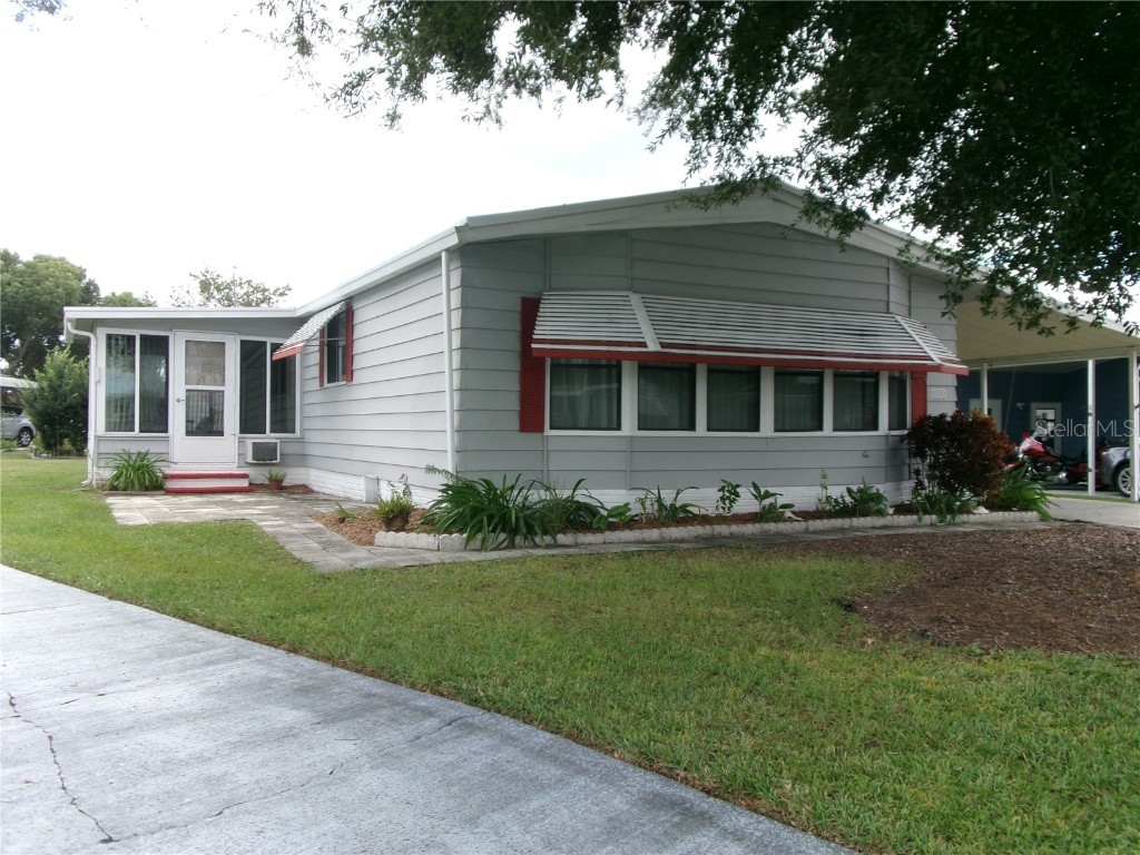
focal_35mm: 28
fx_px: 922
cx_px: 570
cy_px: 428
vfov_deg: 49.7
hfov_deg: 63.4
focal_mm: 5.1
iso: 100
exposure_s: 1/38
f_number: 10.8
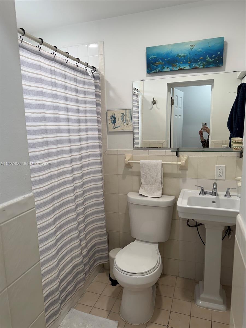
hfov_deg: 56.8
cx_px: 123
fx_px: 227
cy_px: 164
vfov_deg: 71.6
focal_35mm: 24
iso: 80
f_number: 1.78
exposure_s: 1/120
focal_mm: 6.76
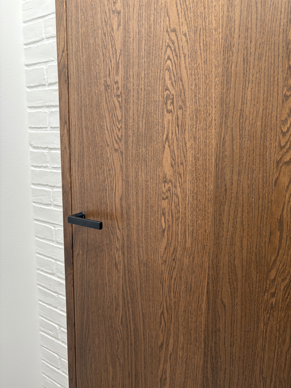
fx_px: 291
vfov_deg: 67.3
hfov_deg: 53.1
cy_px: 194
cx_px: 146
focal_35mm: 26
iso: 125
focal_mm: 5.96
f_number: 1.6
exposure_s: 1/121
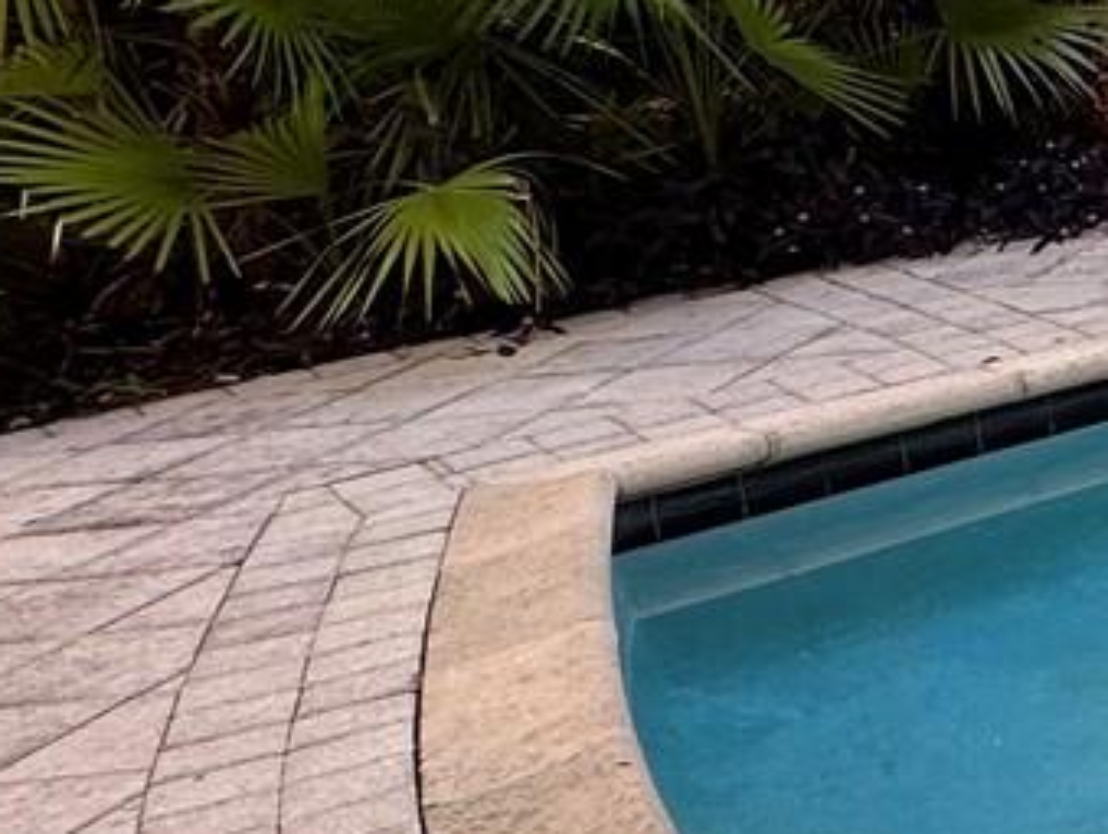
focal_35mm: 66
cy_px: 16
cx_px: 2520
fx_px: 2115
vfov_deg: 21.6
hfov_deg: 16.3
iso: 40
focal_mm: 2.22
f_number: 2.2
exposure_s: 1/242
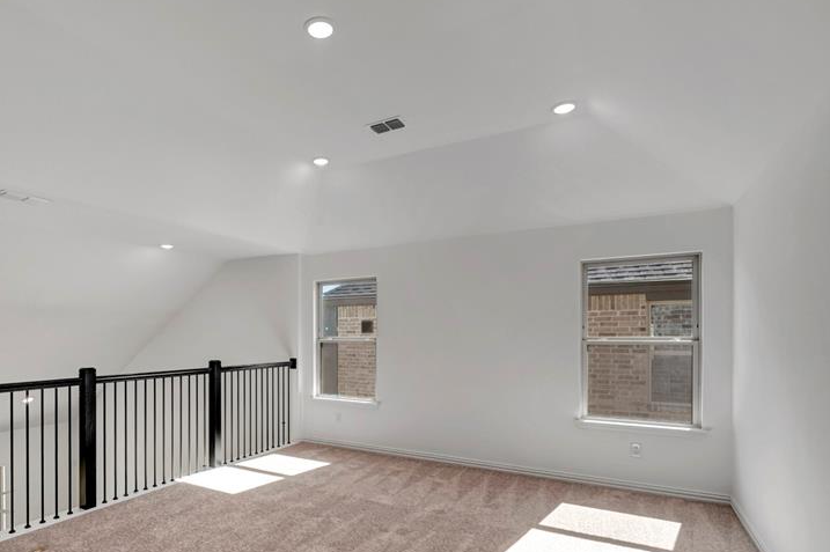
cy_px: 343
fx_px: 461
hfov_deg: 82.5
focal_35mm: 20
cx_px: 314
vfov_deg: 61.1
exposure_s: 1/10
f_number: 9
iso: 100
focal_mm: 14
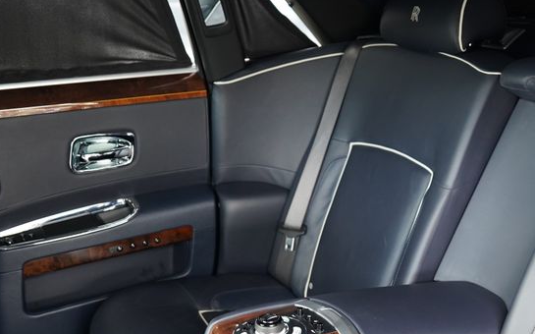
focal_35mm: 46
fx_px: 670
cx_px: 417
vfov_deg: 27.4
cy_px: 270
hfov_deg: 41.9
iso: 1600
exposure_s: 1/160
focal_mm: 24
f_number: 2.8
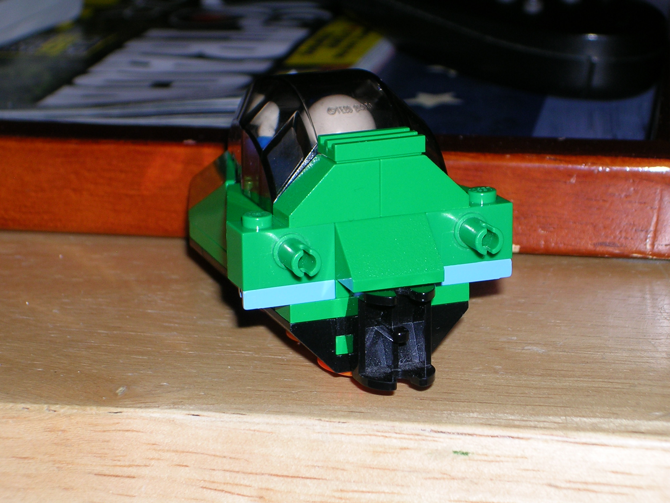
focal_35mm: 115
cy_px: 252
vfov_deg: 12.9
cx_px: 335
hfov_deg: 17.1
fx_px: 2226
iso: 50
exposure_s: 1/60.1
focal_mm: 17.4
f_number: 4.9
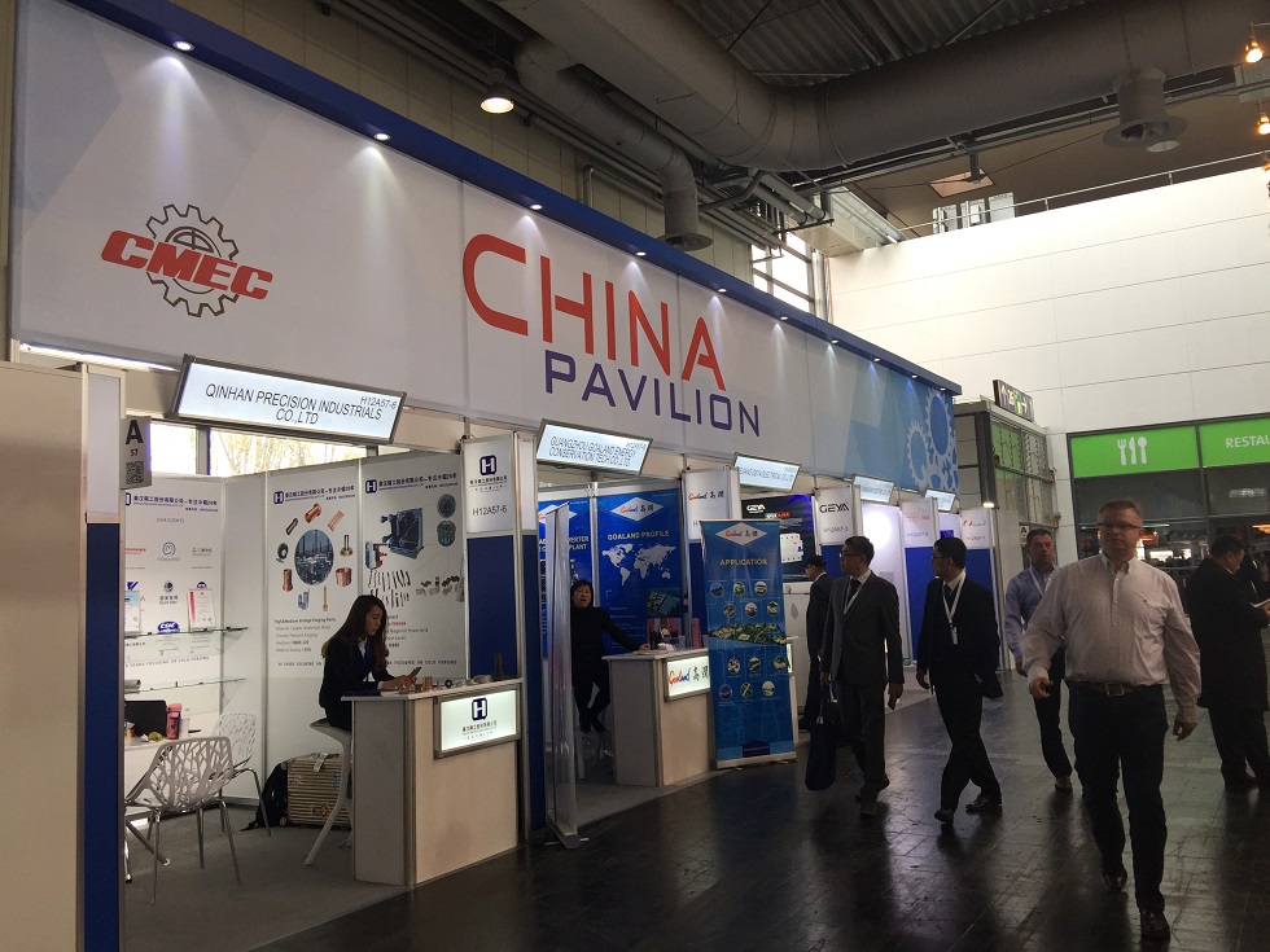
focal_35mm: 29
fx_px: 1064
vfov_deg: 48.2
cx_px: 635
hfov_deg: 61.7
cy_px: 476
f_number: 2.2
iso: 40
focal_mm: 4.15
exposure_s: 1/100
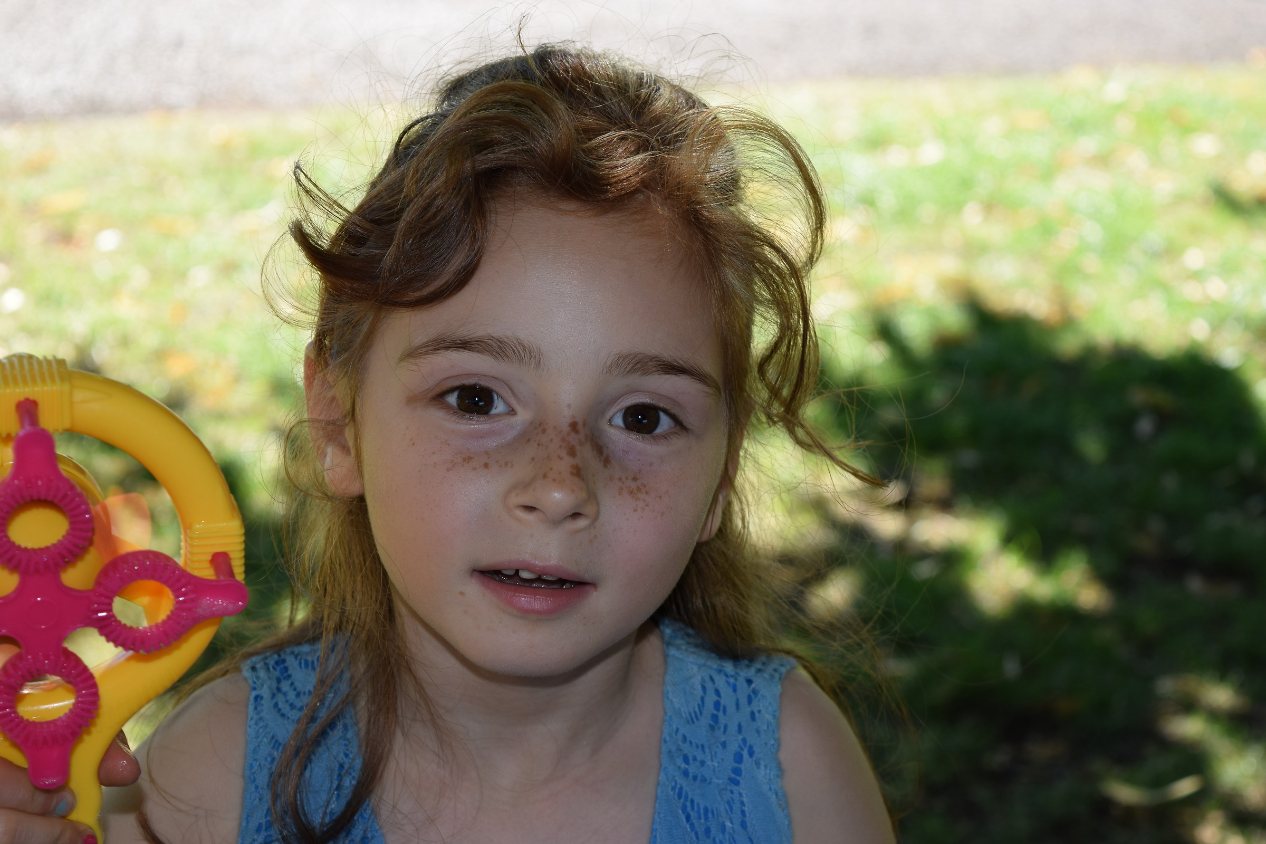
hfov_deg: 24.6
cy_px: 422
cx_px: 633
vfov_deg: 16.6
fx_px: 2901
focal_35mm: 82
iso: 200
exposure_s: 1/200
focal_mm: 55
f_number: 5.6
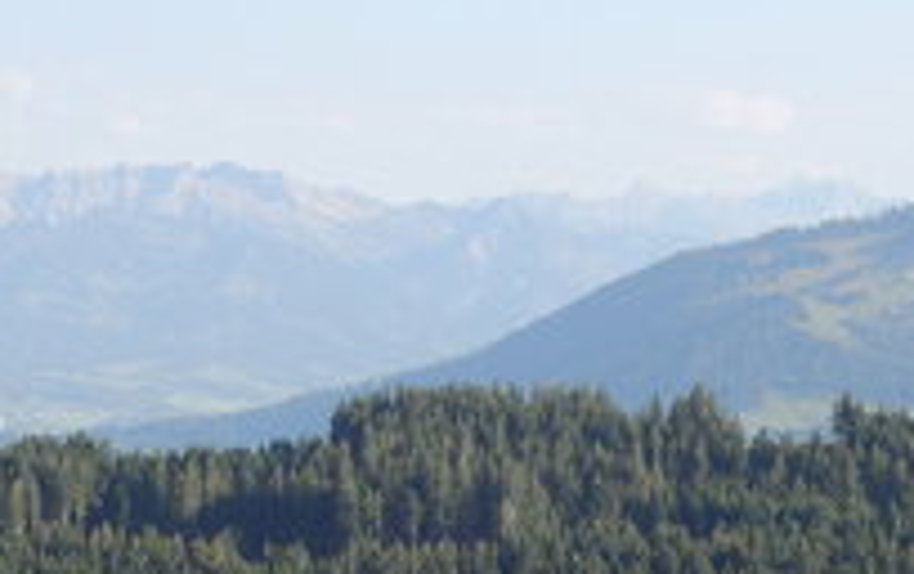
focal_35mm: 160
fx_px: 3990
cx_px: 533
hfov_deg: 13.1
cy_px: 709
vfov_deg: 8.1
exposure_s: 1/320
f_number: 4
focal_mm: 9.9
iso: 100
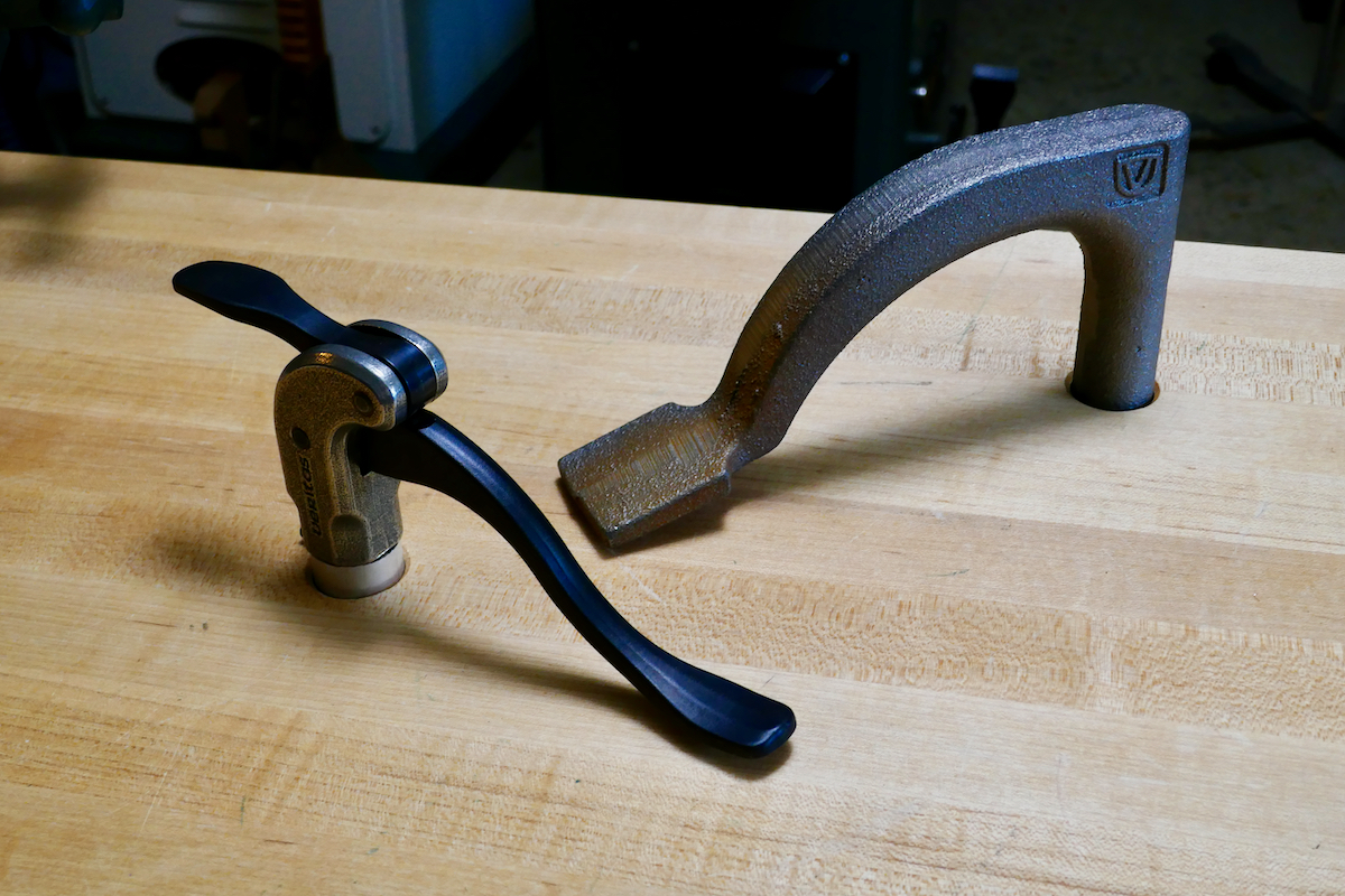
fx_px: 1718
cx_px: 672
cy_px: 448
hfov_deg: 42.7
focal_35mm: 46
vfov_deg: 29.2
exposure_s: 1/80
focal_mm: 16.9
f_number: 6.3
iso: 640
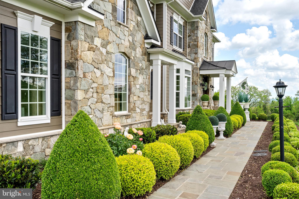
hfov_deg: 57.2
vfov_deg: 40.0
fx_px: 274
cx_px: 150
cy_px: 100
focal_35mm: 33
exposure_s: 1/400
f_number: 11
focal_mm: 33
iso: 500
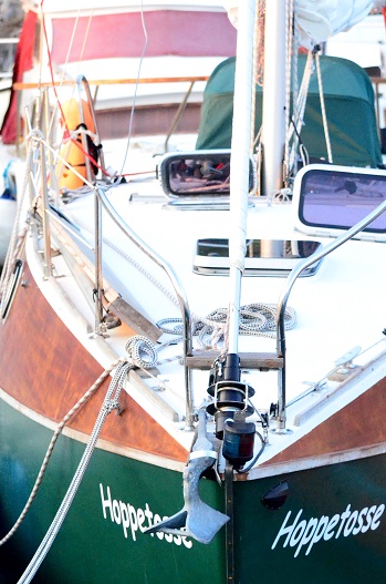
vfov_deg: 10.4
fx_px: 3215
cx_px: 234
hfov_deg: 6.9
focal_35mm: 199
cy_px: 249
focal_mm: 70
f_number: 4.5
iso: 5000
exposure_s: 1/1000
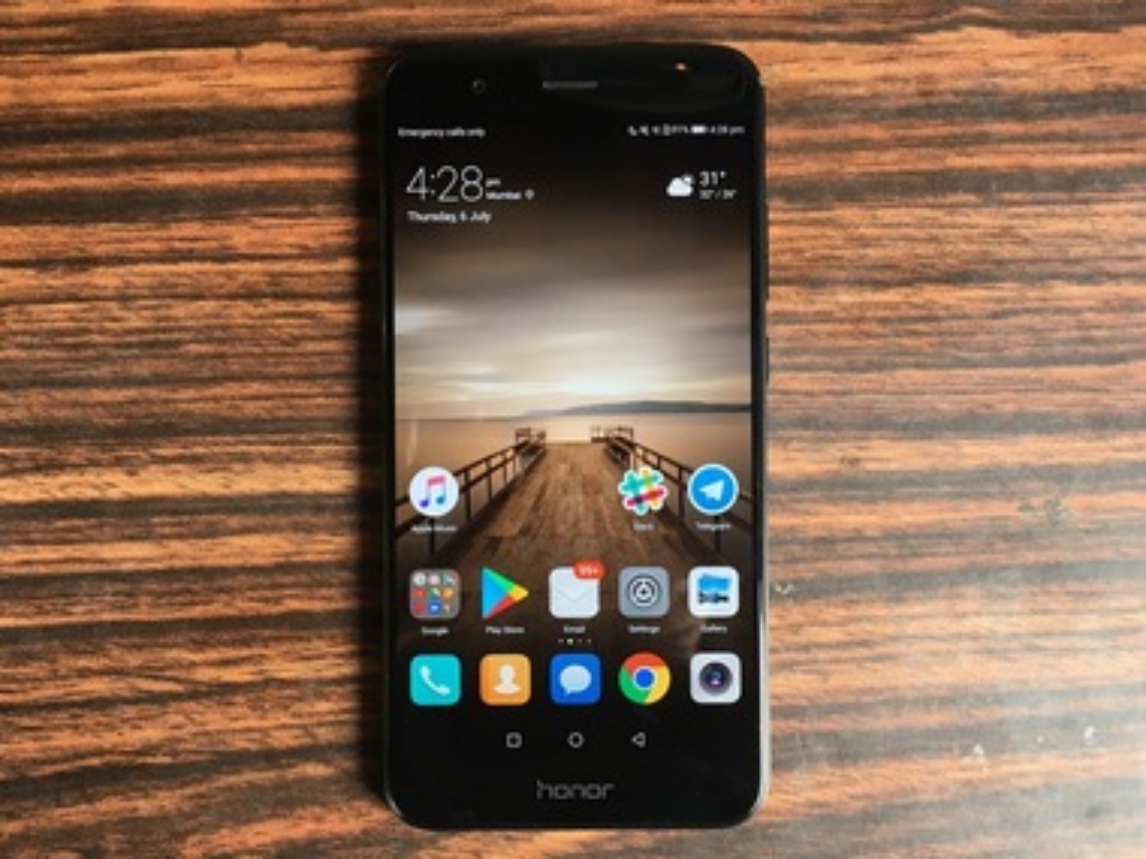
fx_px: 960
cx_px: 573
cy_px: 430
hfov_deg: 61.7
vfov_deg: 48.2
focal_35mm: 29
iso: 32
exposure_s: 1/33
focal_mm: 4.15
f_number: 2.2
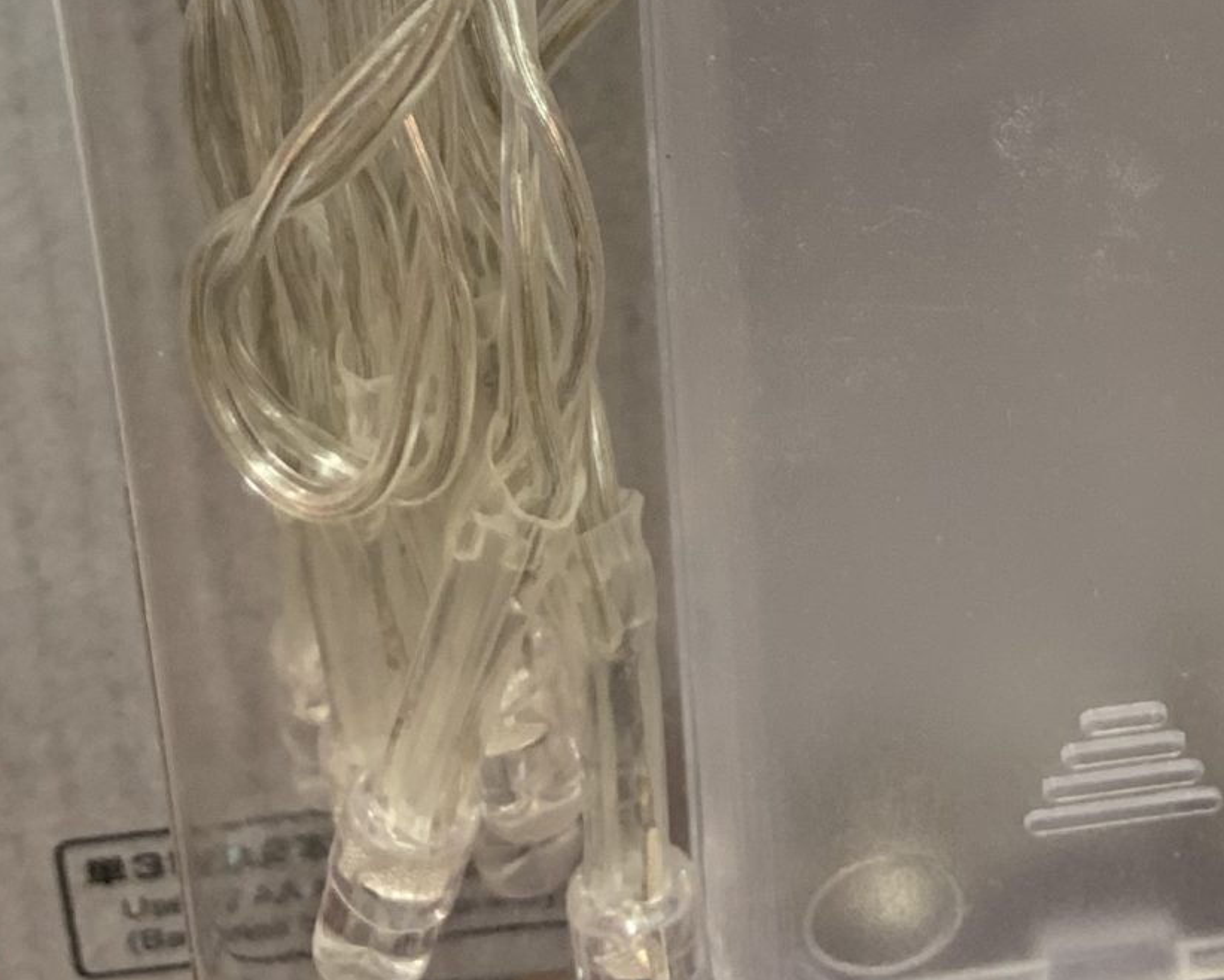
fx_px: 2863
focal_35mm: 79
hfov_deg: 23.9
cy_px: -755
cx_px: 916
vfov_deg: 16.4
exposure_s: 1/50
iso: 50
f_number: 1.8
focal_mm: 4.25
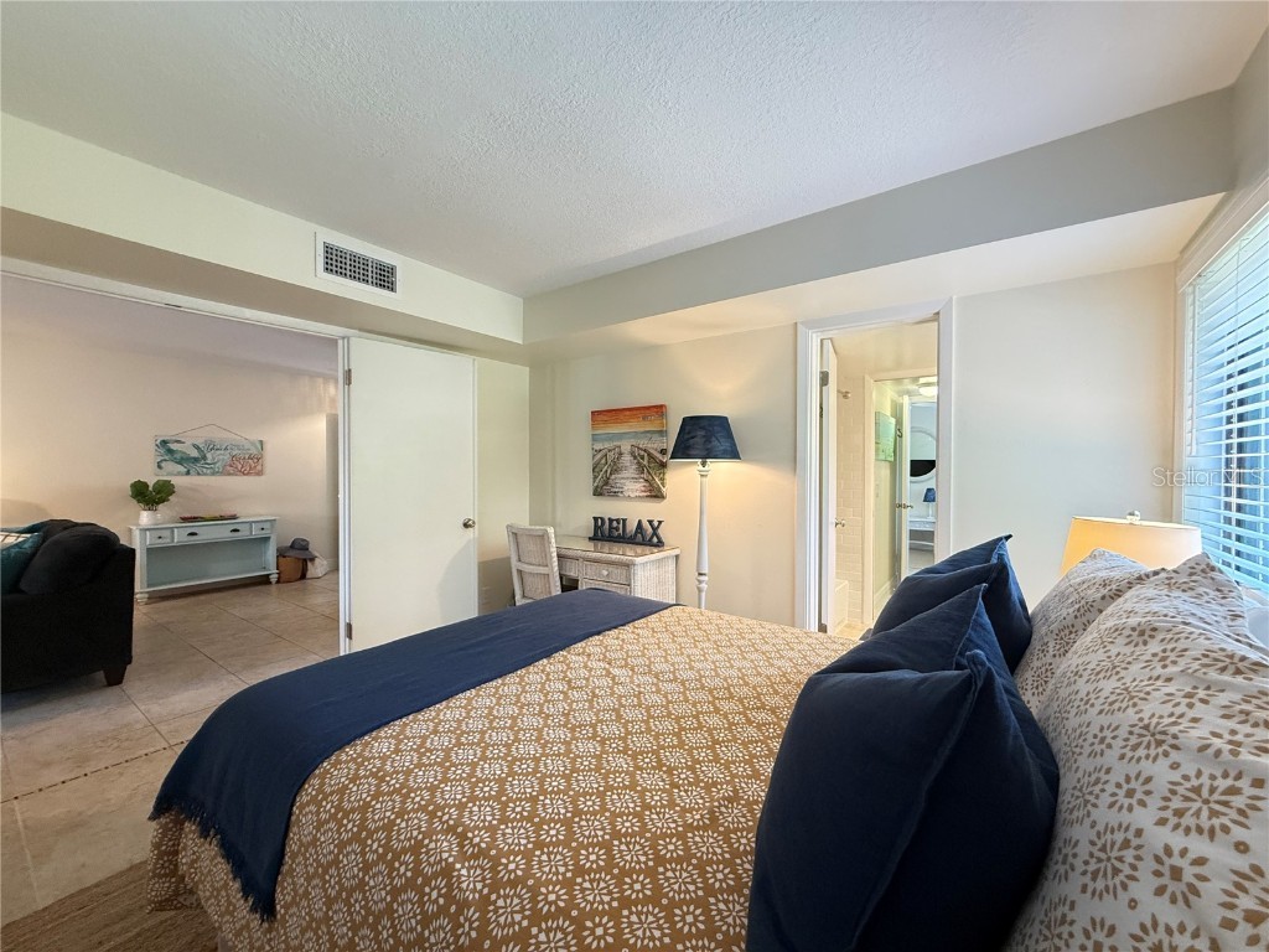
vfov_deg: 85.7
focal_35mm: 14
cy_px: 476
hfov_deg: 102.1
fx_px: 513
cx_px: 634
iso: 400
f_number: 2.2
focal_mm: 2.22
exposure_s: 1/60
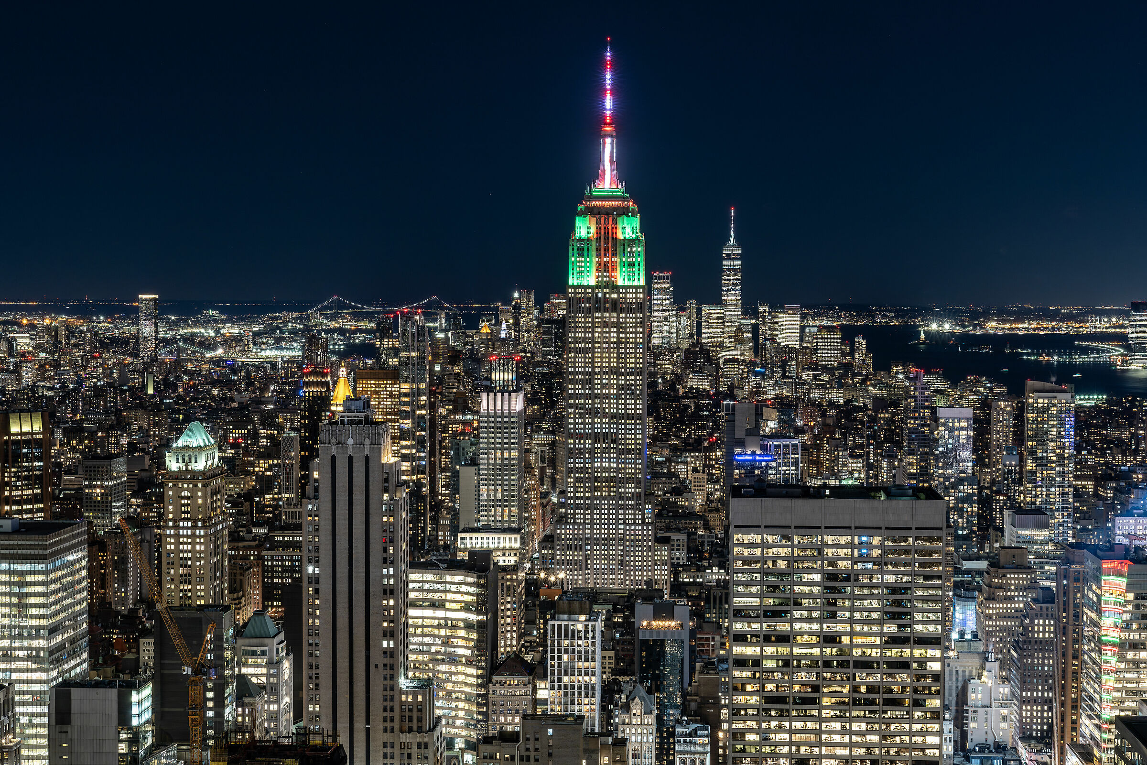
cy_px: 382
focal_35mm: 54
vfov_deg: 25.1
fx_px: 1720
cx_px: 574
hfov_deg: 36.9
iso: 320
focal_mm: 54
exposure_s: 3.2
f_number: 10
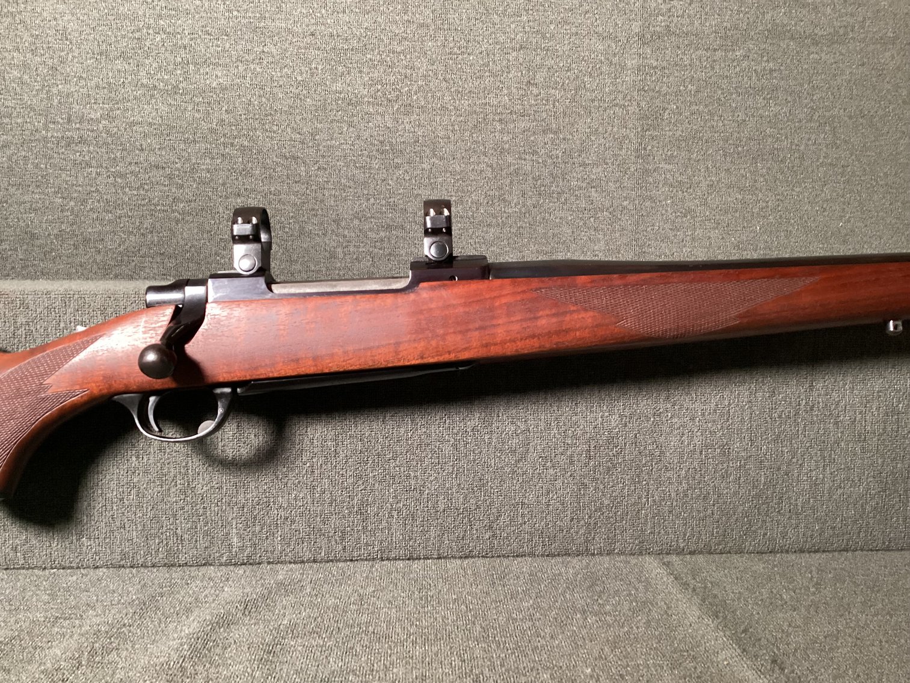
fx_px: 815
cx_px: 455
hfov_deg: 58.3
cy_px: 342
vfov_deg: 45.4
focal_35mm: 31
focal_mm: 3.3
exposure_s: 1/33
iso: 400
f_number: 2.4
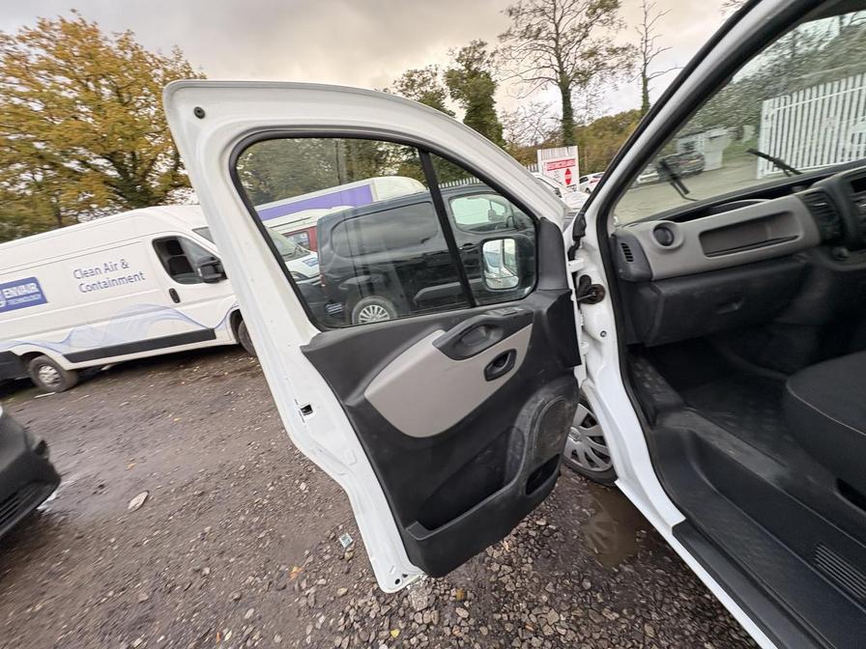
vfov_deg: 85.7
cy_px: 324
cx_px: 433
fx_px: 350
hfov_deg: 102.1
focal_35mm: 14
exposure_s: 1/99
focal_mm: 2.22
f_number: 2.2
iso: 200
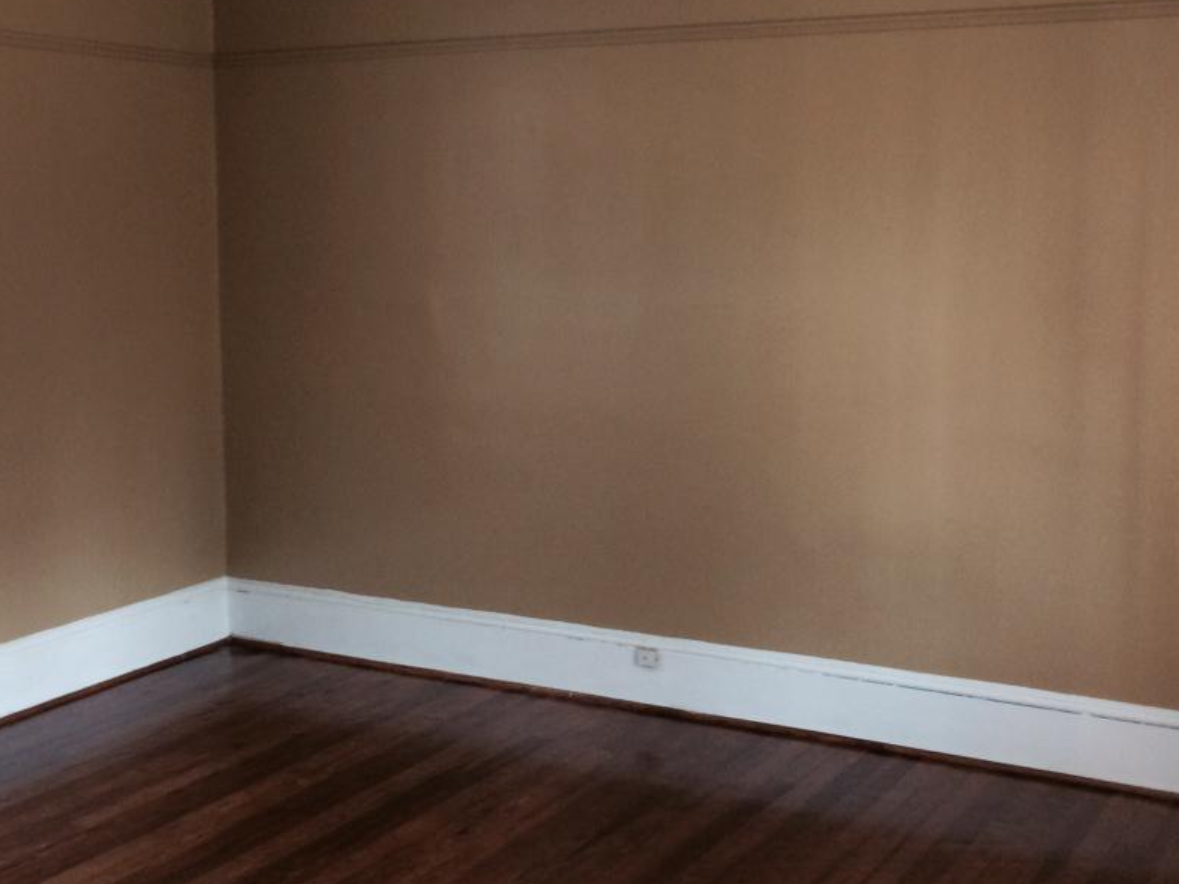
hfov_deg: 38.9
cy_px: 364
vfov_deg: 29.6
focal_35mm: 49
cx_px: 593
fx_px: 1669
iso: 125
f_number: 2.2
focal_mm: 4.12
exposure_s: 1/30
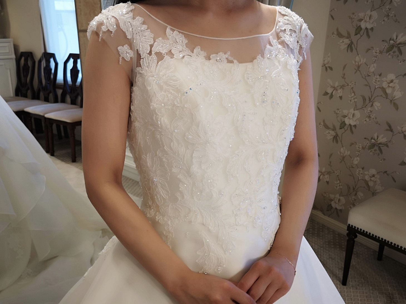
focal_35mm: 39
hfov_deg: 47.9
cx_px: 203
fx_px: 457
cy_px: 152
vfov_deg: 36.8
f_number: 1.8
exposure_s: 1/151
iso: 50
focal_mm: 3.95
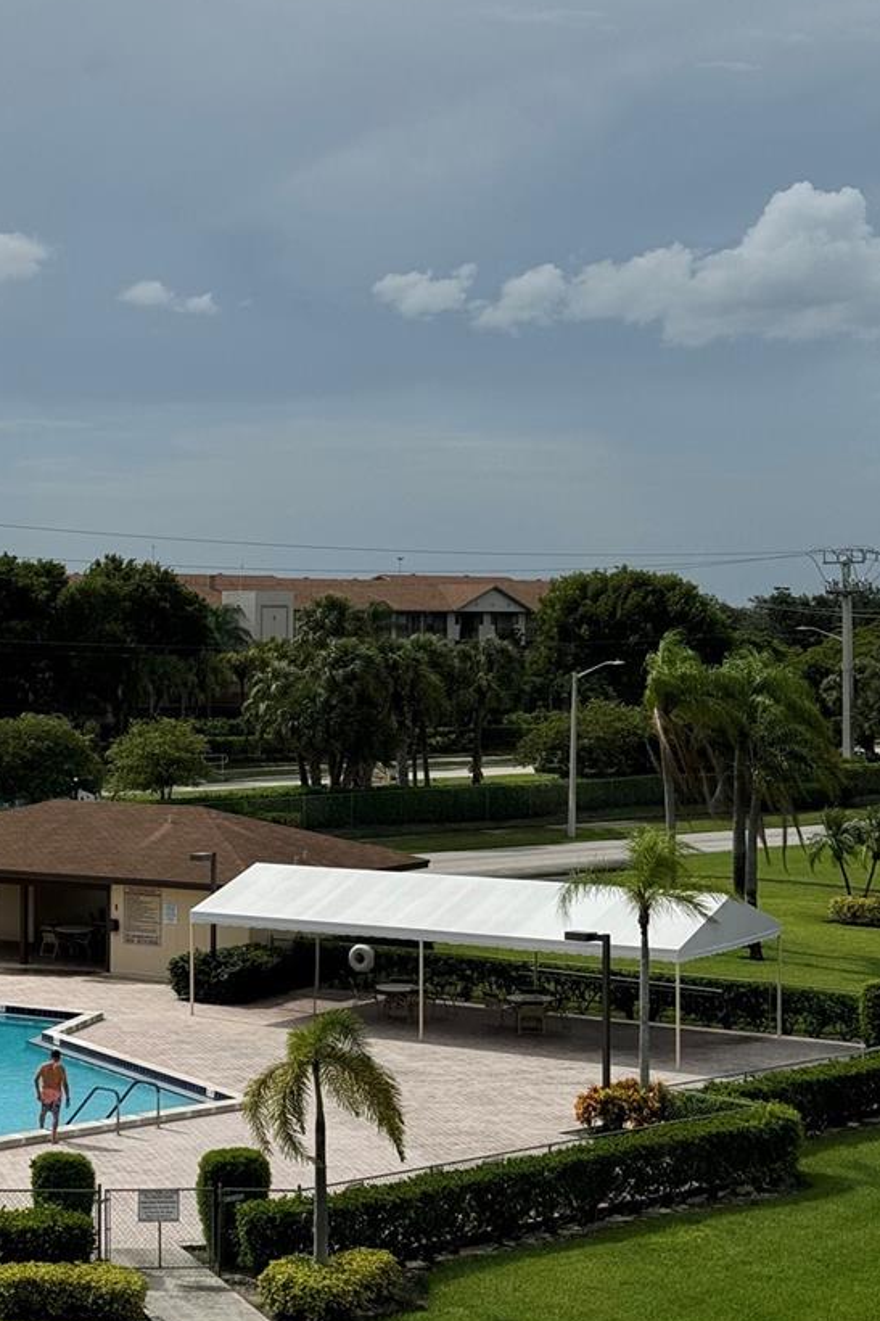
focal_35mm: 73
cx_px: 174
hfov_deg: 18.5
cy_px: 608
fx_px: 2678
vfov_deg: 27.7
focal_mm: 6.76
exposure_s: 1/7937
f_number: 1.78
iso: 80
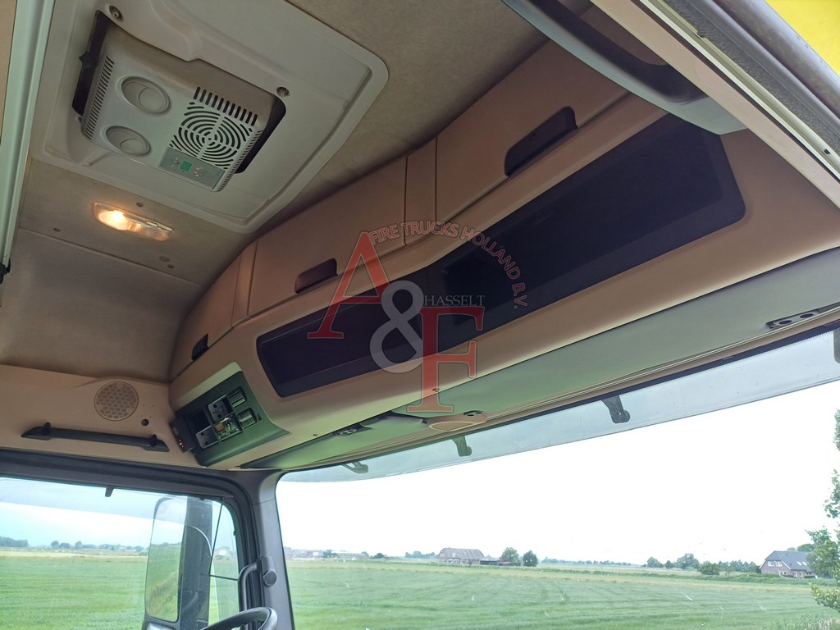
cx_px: 420
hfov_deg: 69.4
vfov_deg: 54.9
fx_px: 607
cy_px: 315
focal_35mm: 25
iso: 80
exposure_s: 1/50
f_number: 1.8
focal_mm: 4.65
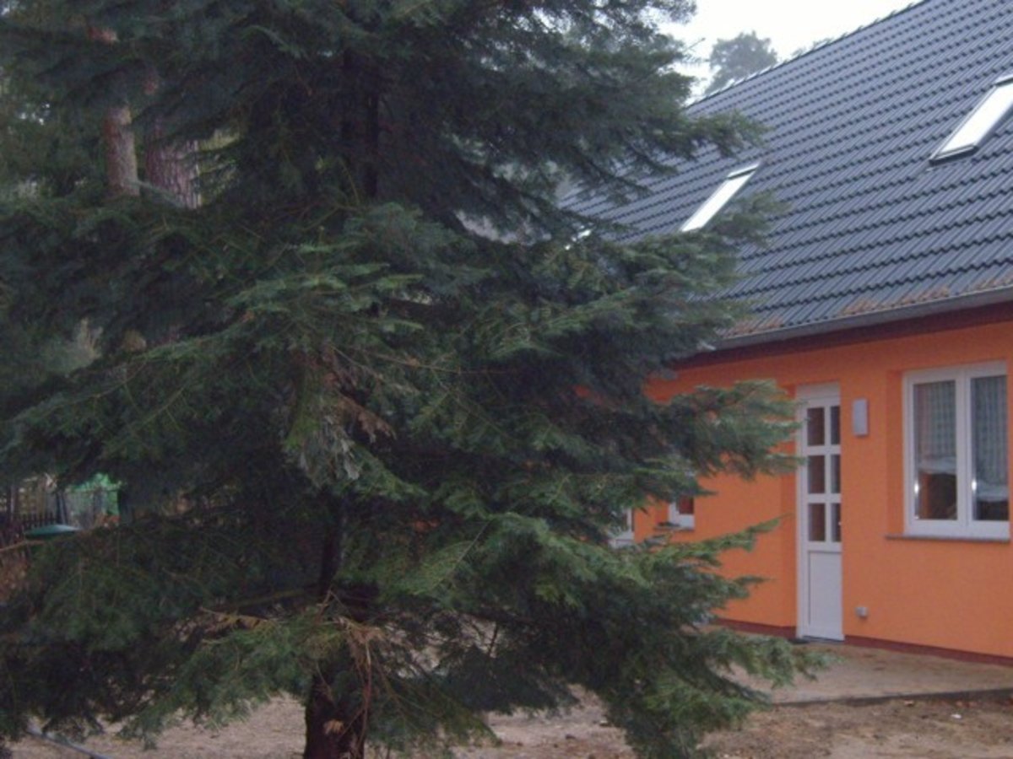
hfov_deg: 36.2
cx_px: 506
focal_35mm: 53
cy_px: 380
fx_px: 1551
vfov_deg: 27.5
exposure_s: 1/45
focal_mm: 11
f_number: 3.5
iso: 400
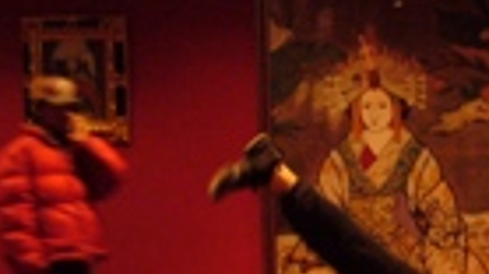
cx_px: 457
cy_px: 262
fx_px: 1503
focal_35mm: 116
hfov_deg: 18.1
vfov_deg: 10.4
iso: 200
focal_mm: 5.8
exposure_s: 1/8
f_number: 2.8
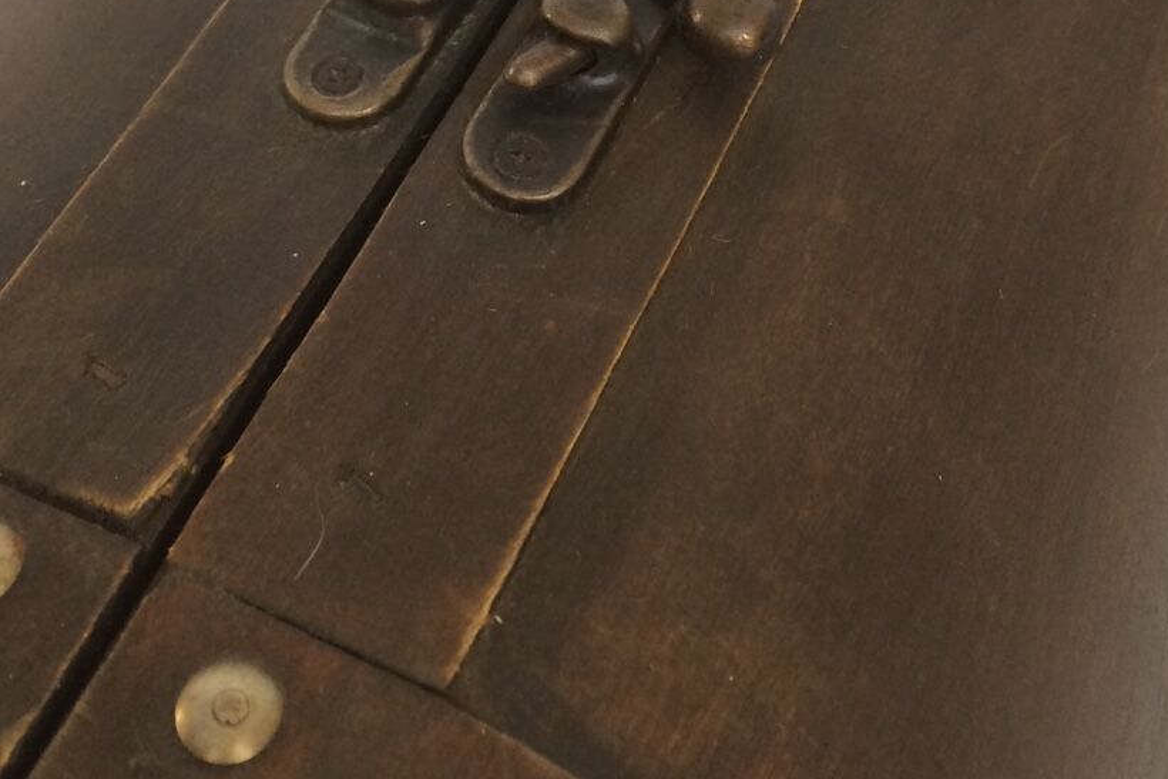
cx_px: 667
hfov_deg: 33.3
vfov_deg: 21.5
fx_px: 1947
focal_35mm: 60
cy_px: -64
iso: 50
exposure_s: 1/33
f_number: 2.2
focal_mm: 4.15
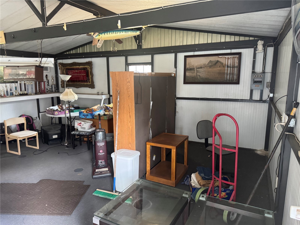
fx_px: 208
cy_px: 112
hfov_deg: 71.6
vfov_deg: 56.8
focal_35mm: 24
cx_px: 150
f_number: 1.78
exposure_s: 1/60
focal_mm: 6.76
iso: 640
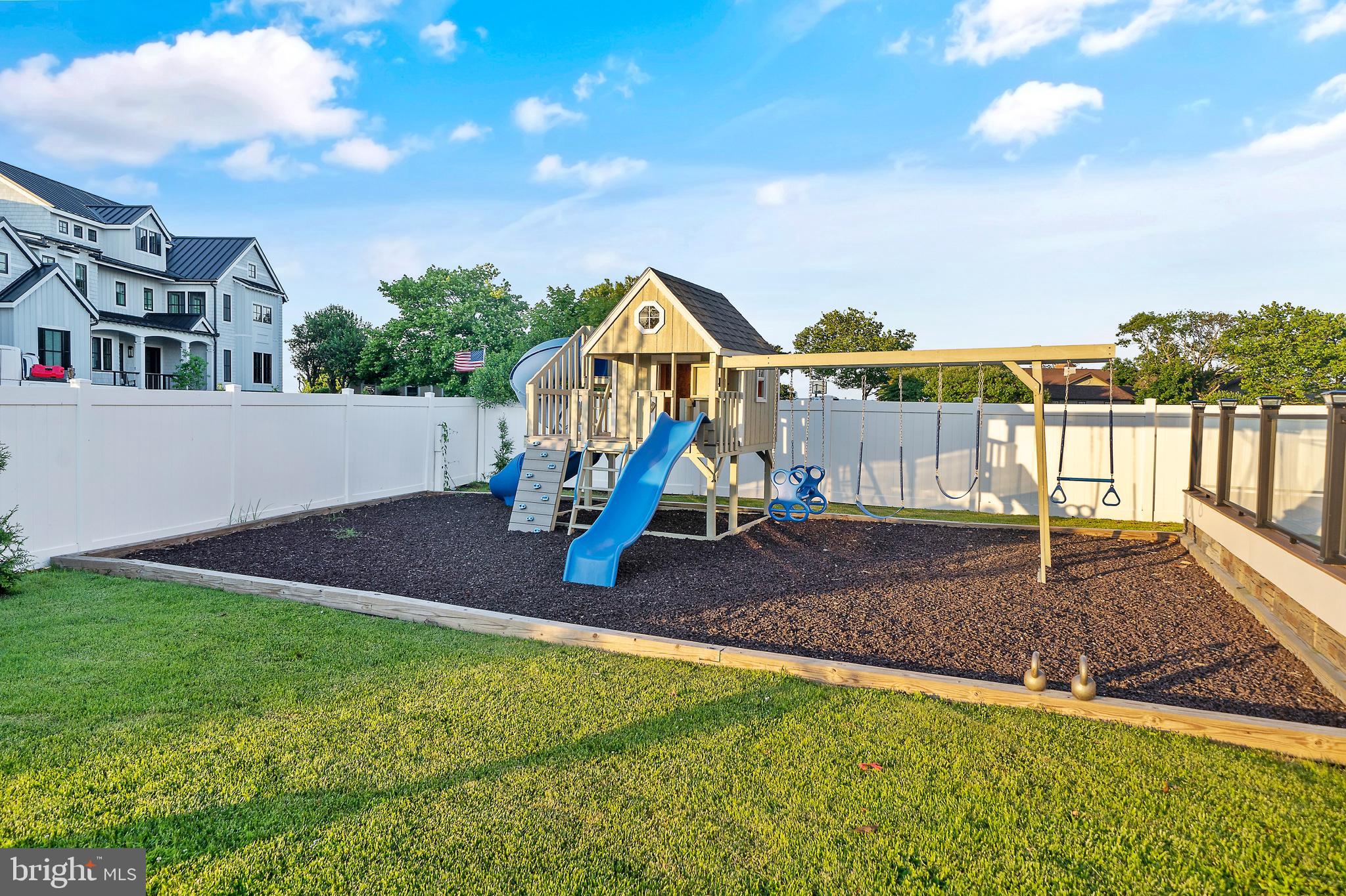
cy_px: 448
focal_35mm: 21
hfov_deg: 81.2
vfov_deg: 59.5
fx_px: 785
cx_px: 673
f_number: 6.3
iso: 400
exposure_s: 1/400
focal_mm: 21
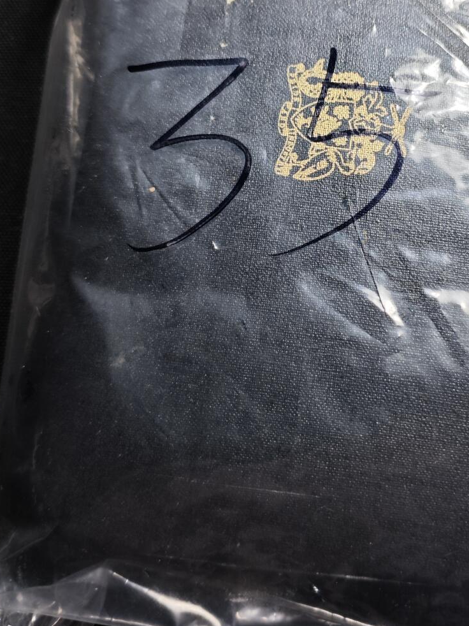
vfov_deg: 42.0
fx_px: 795
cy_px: 182
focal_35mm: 44
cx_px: 360
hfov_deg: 32.2
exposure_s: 1/86.1
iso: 80
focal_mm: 5.84
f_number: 1.6
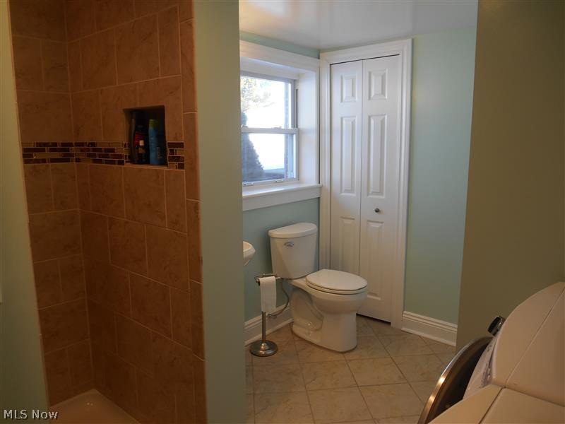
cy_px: 212
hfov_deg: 67.3
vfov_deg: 53.1
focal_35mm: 26
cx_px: 282
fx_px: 424
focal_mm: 4.7
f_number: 3.4
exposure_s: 1/40
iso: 80
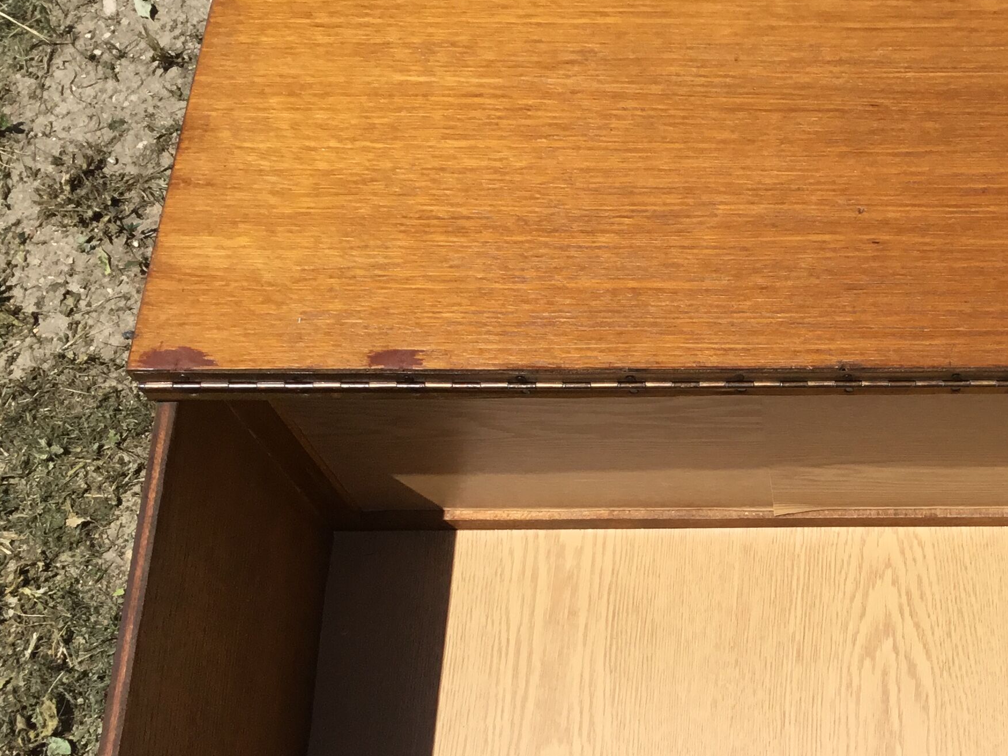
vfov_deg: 25.0
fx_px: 1689
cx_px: 886
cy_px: 532
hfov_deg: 31.8
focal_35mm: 58
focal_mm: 3.3
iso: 25
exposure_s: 1/2203
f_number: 2.4
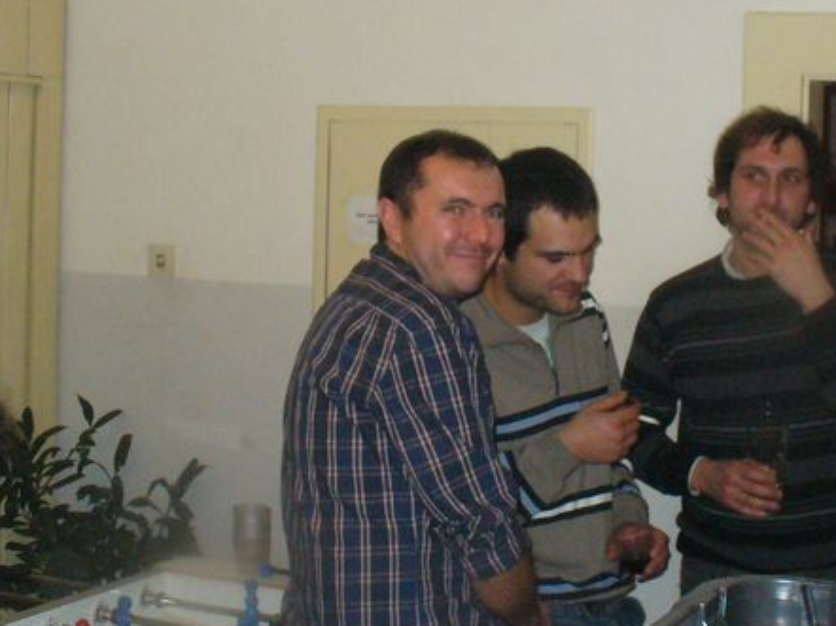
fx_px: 1617
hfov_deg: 28.8
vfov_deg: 21.9
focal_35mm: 67
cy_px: 250
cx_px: 562
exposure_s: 1/60
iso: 400
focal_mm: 6.1
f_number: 2.8
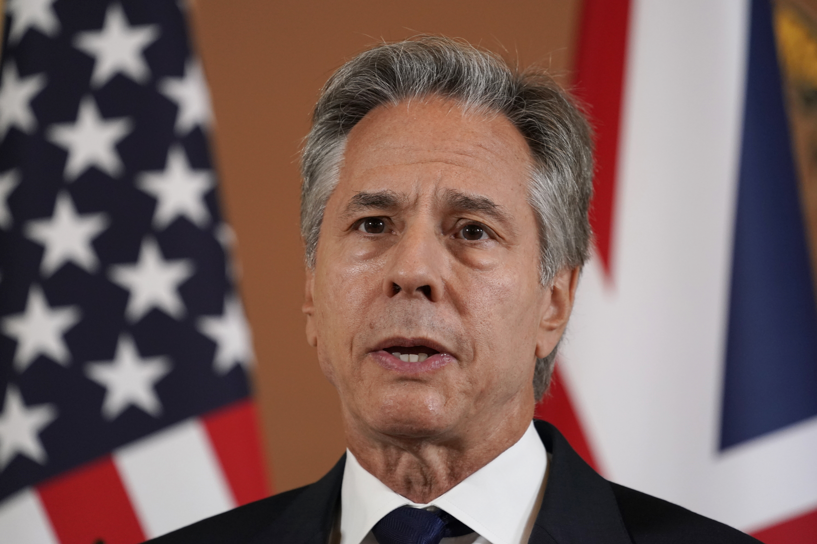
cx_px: 408
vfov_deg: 4.4
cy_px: 272
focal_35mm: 309
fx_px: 7012
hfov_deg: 6.7
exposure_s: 1/320
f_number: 5.6
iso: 2500
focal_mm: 309
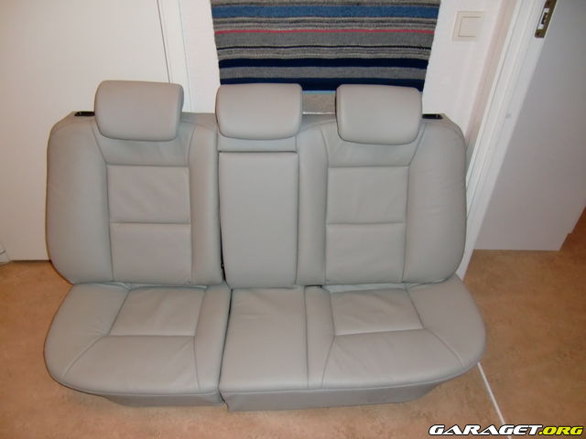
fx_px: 406
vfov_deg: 56.8
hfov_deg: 71.6
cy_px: 220
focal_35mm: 24
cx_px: 293
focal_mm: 4.3
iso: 400
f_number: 3.2
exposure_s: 1/25
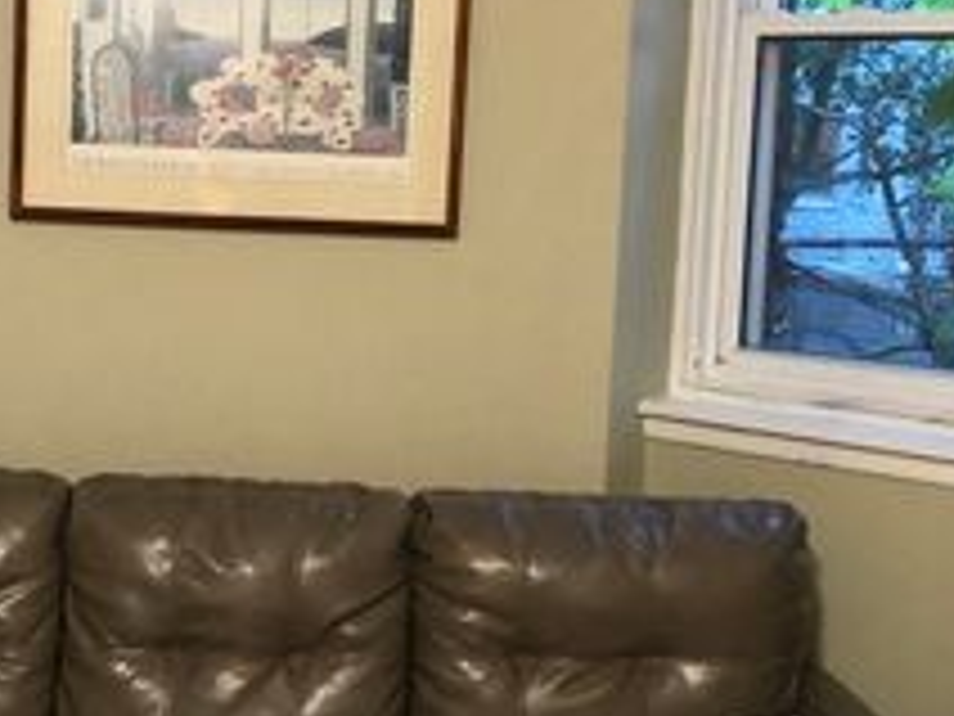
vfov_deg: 22.2
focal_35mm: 66
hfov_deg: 29.1
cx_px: 297
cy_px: 277
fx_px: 1819
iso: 100
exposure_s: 1/12
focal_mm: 3.99
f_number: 1.8
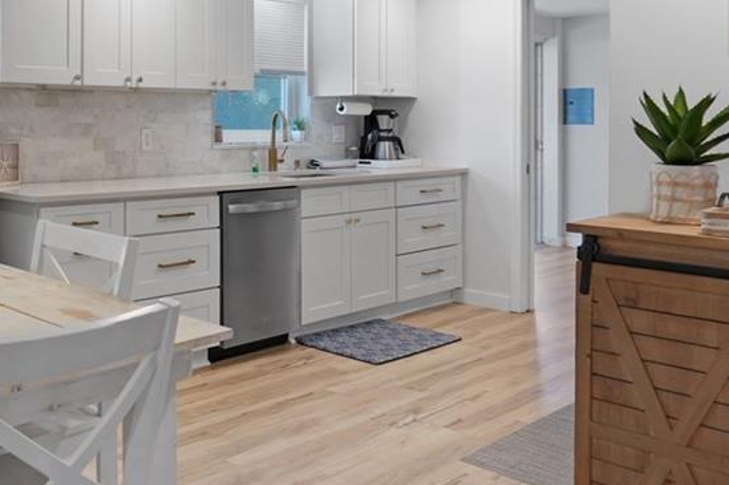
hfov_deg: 47.4
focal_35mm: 35
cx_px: 39
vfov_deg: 37.0
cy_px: 133
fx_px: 708
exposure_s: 1/30
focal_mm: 12
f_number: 3.2
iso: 320
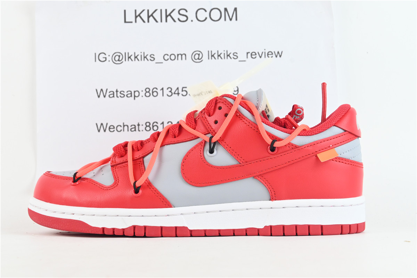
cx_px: 208
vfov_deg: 18.2
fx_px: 869
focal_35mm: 75
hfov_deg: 27.0
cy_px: 139
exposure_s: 1/80
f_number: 9
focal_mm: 50
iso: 1250
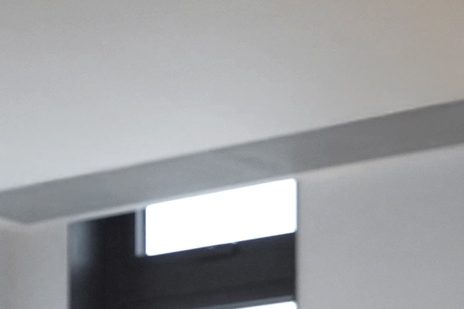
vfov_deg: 7.9
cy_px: 688
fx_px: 2114
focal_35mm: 164
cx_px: 99
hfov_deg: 12.5
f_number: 2.8
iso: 800
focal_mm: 22
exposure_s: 1/160
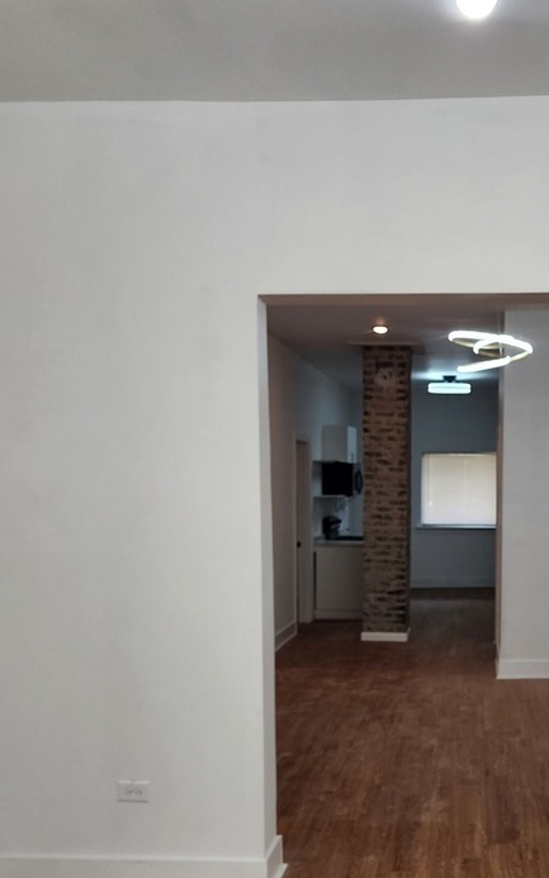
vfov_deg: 50.7
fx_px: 910
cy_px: 580
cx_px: 454
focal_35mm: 38
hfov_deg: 32.5
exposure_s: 1/180
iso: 100
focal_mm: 6.4
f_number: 1.8
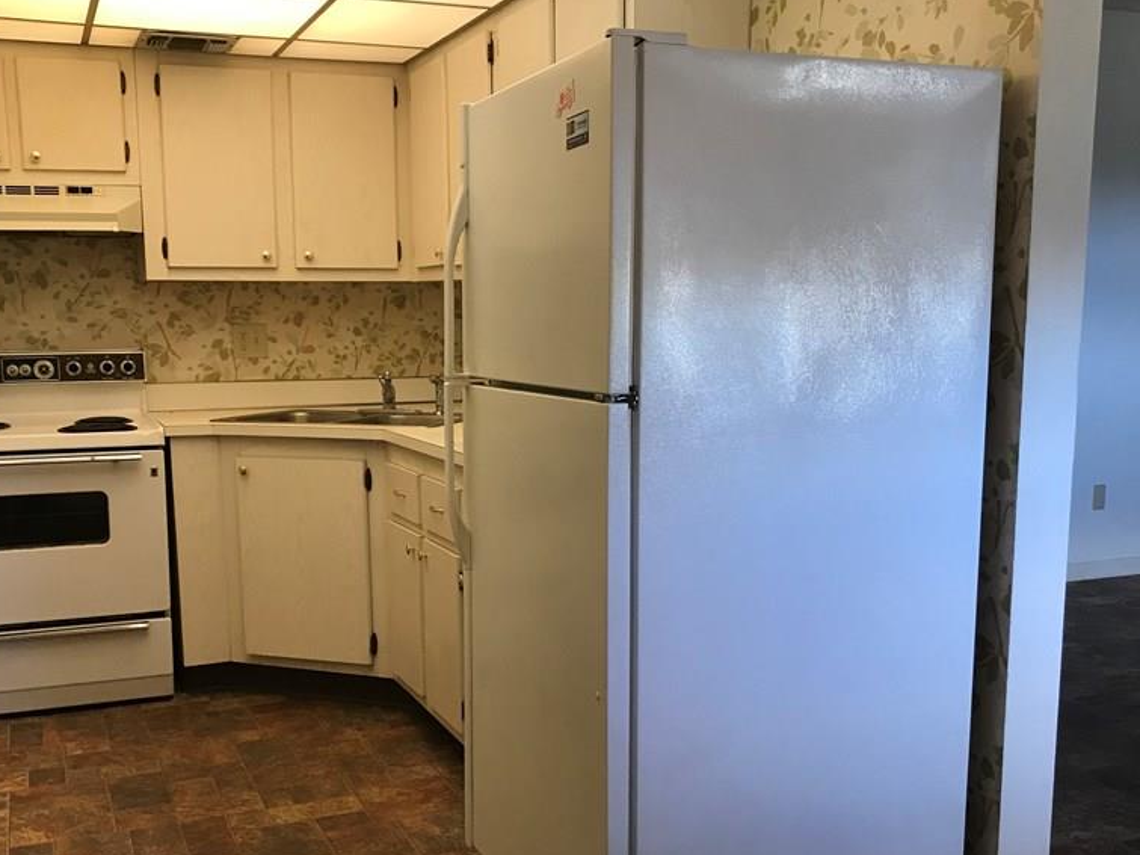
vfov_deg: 37.5
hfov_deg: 48.9
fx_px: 1251
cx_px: 512
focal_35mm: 38
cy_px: 524
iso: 40
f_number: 1.8
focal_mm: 3.99
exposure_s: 1/30
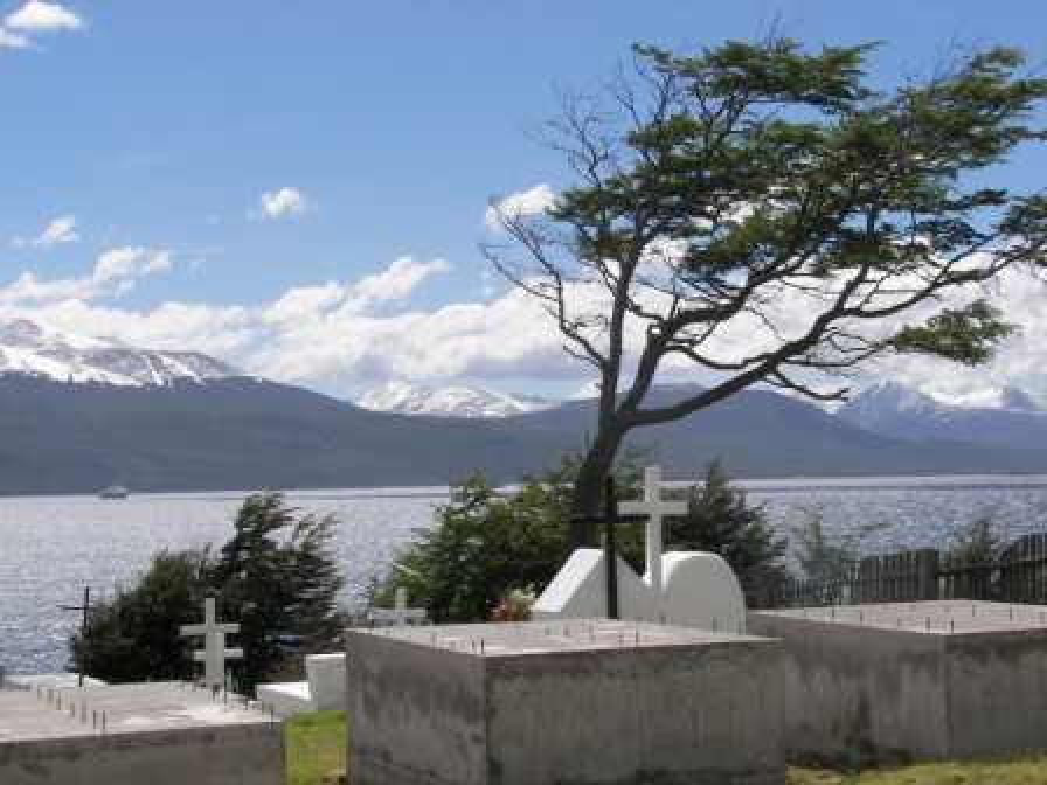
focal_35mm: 64
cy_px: 392
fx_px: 1936
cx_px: 524
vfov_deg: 22.9
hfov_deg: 30.3
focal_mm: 10.6
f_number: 5.6
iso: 50
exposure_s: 1/500
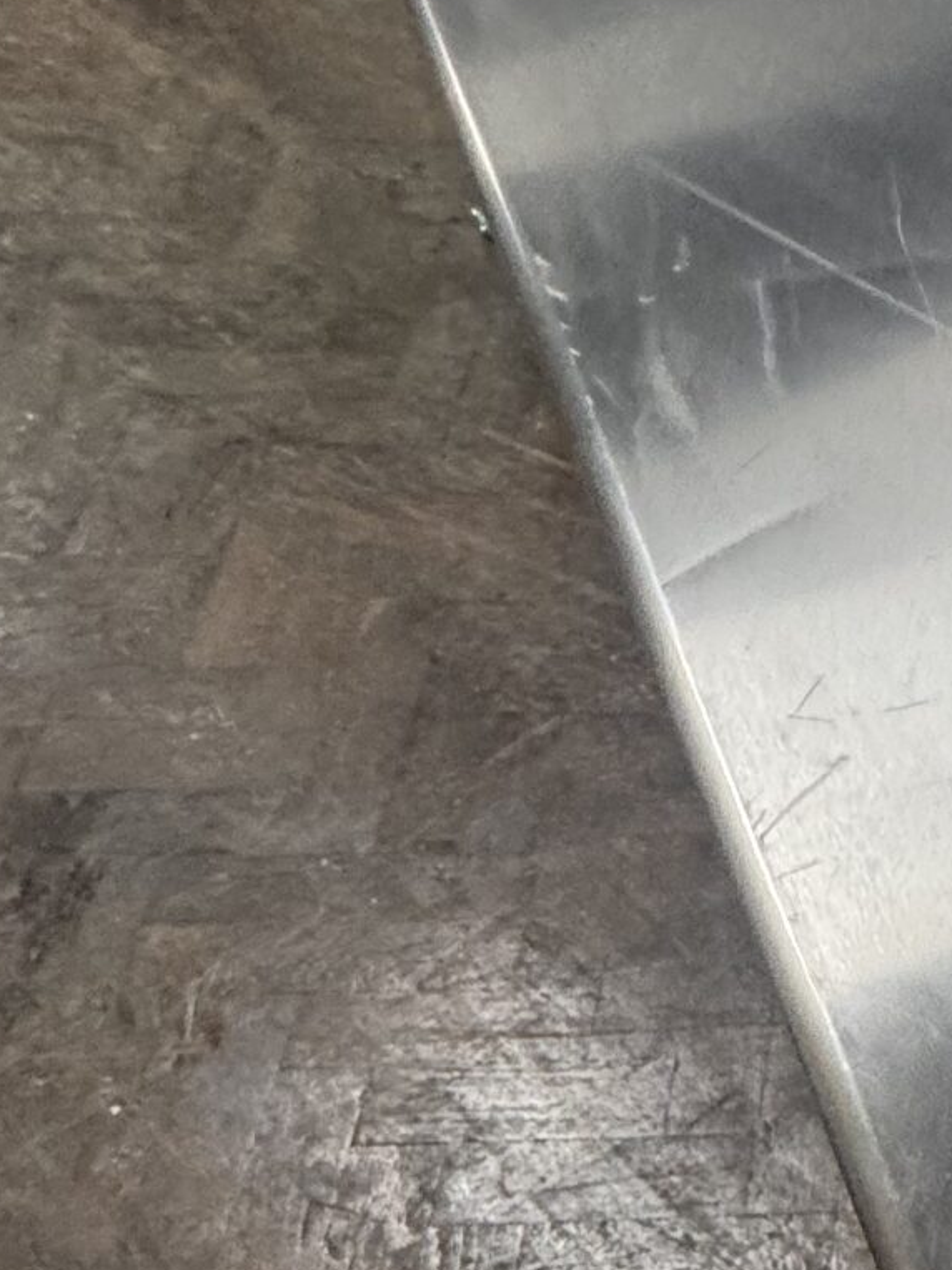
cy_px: 960
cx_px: 1443
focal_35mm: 47
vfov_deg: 39.3
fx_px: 1724
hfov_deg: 24.0
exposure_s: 1/100
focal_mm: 2.22
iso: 250
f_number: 2.2
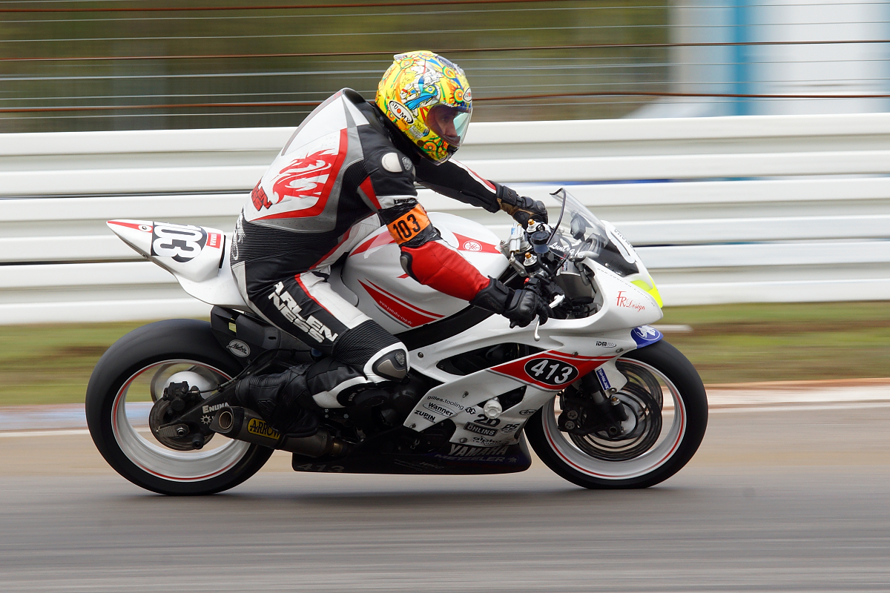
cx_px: 445
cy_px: 296
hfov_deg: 11.4
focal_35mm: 180
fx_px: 4450
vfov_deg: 7.6
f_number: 16
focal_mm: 120
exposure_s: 1/100
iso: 160
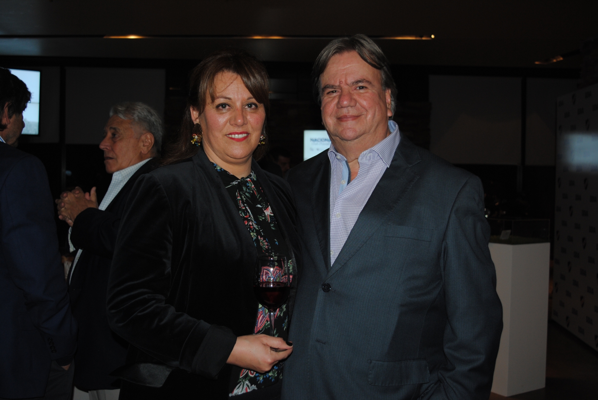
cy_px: 200
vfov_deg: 30.9
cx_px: 299
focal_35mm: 44
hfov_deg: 44.9
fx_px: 723
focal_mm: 29
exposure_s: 1/60
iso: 200
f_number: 4.2
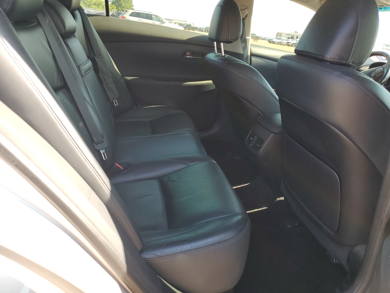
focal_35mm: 26
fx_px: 293
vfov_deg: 53.1
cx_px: 195
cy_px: 146
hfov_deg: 67.3
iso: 50
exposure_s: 1/233
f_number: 1.5
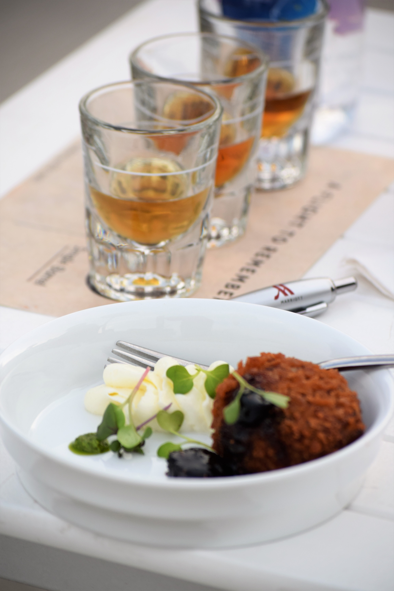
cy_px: 296
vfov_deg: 13.7
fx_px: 2462
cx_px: 197
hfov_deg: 9.1
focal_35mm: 150
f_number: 7.1
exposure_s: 1/200
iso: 400
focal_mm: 100
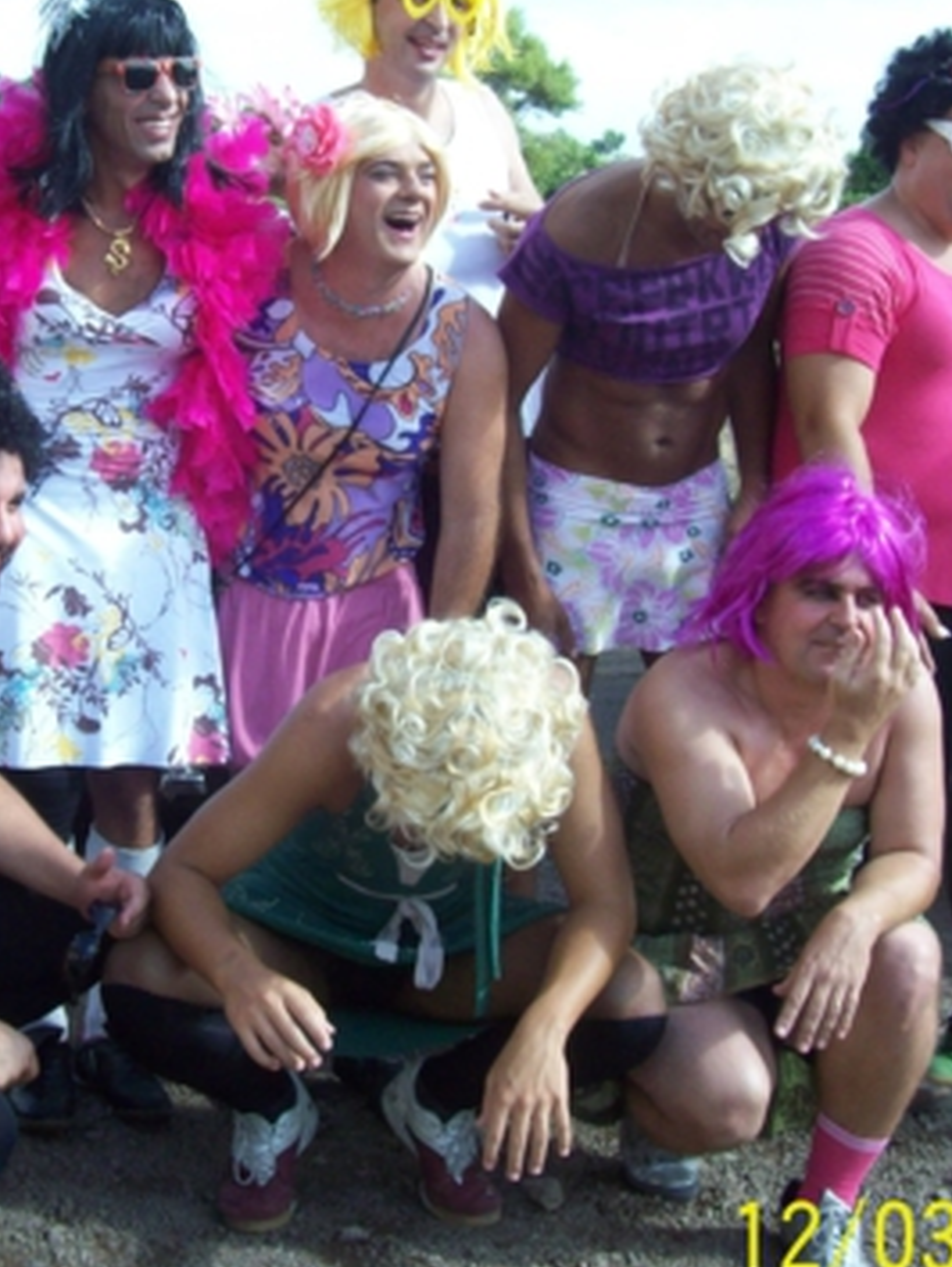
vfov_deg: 29.8
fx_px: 2381
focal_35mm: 65
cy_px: 548
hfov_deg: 22.4
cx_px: 218
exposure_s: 1/268
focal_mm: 6
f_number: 4.8
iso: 80
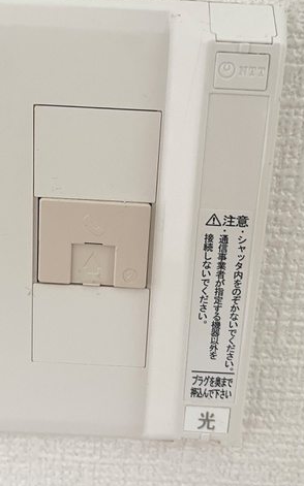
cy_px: 190
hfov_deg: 31.1
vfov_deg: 47.9
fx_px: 544
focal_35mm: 41
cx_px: 123
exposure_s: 1/60
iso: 250
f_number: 1.6
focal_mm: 5.1
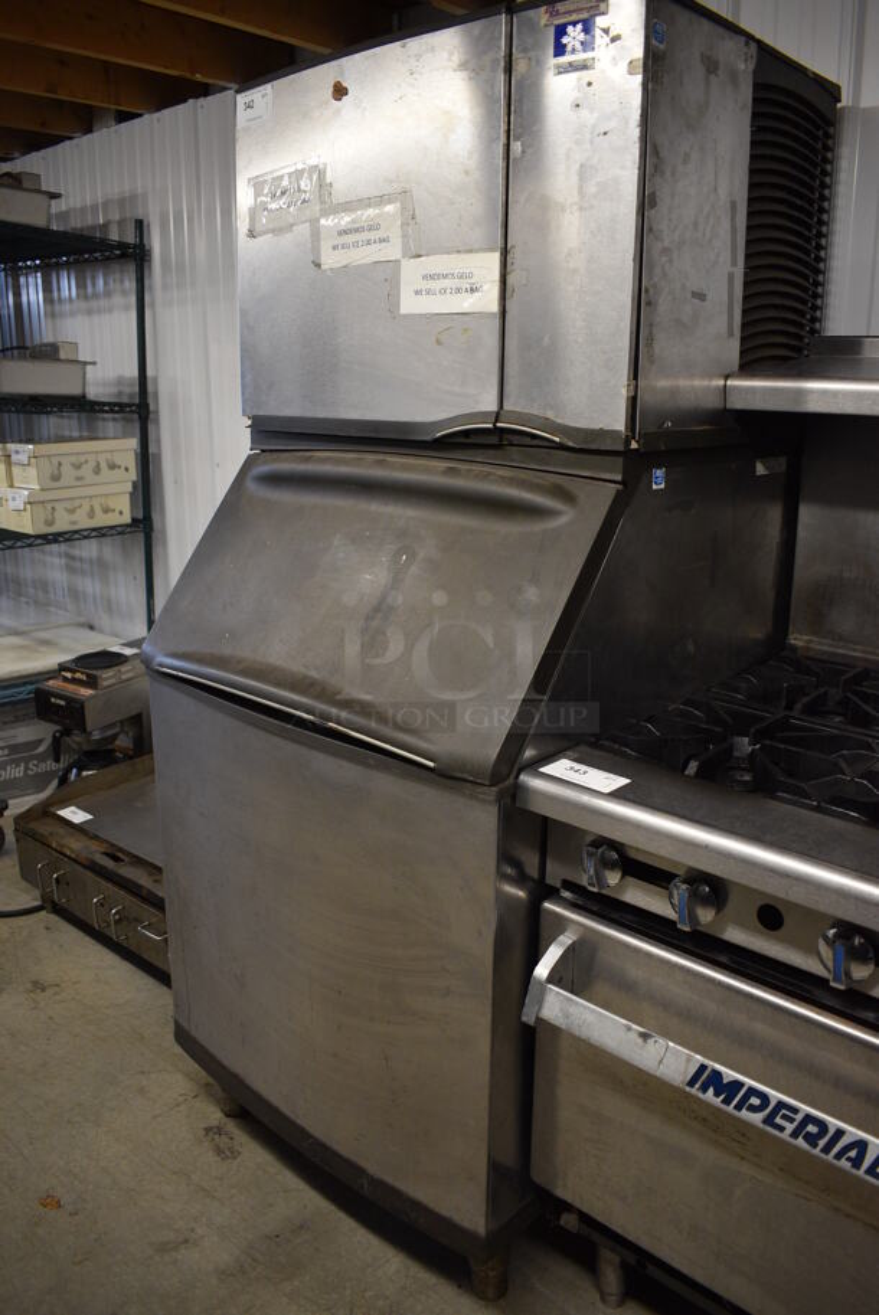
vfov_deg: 67.3
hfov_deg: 48.0
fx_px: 987
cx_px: 440
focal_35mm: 27
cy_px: 658
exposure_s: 1/200
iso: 800
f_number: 3.5
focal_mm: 18
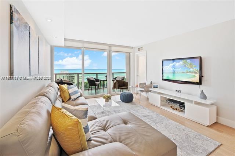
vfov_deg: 77.2
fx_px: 98
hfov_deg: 100.5
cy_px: 78
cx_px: 118
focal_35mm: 15
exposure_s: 1/15
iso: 200
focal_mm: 15
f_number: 8
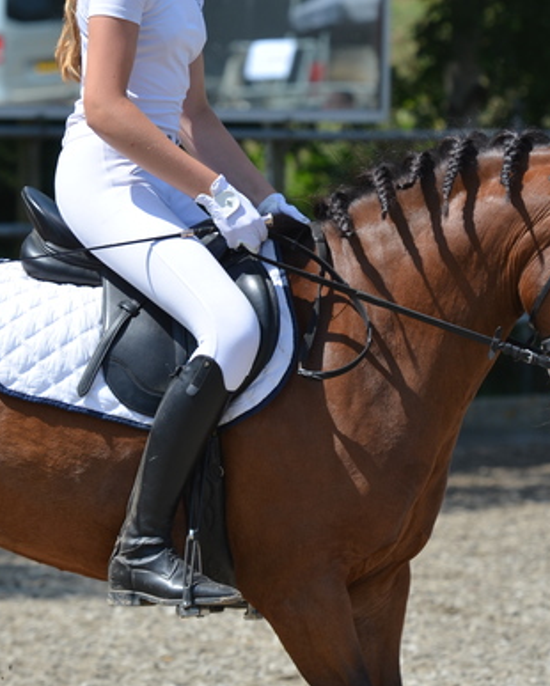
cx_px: 385
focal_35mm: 378
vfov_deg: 5.1
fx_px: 7685
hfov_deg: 4.1
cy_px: 261
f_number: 5
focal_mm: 150
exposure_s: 1/640
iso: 100
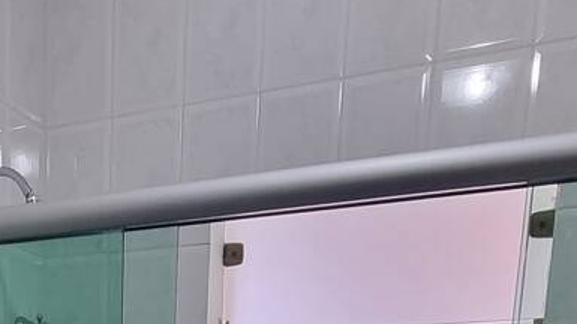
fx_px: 810
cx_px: 85
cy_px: 668
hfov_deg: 37.3
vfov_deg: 16.5
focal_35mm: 53
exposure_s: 1/60
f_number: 2.2
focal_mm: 2.2
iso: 320
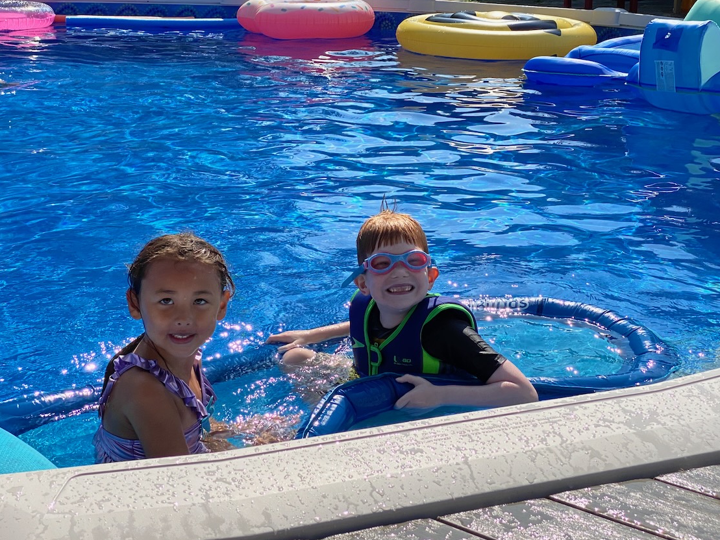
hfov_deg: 32.2
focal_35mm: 60
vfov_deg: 24.4
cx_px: 341
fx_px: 1248
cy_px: 253
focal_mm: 6
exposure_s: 1/1845
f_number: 2
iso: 20
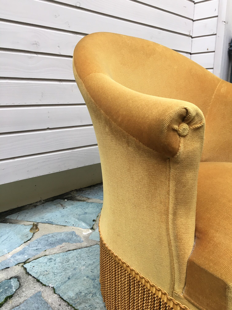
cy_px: 155
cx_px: 116
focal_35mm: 29
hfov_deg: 48.2
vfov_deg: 61.7
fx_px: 259
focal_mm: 4.15
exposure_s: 1/33
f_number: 2.2
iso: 32
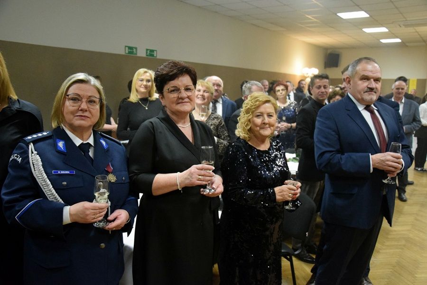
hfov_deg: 57.2
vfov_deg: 40.0
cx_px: 214
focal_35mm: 33
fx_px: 391
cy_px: 142
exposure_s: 1/100
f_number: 3.8
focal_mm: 22
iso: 5000
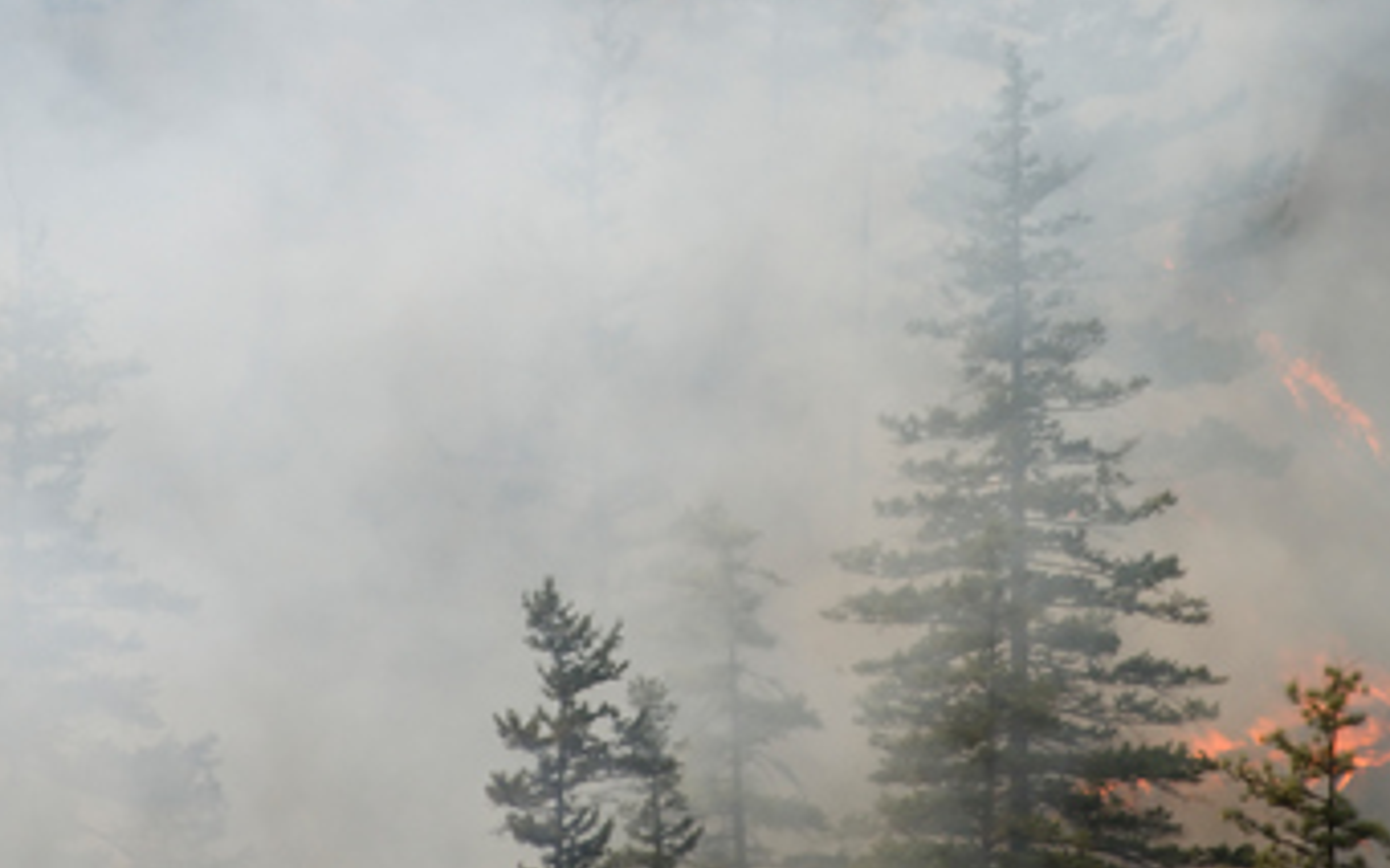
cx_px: 646
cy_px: 338
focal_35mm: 1104
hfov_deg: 1.9
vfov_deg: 1.2
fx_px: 41815
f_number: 5.6
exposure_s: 1/750
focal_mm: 340
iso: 200
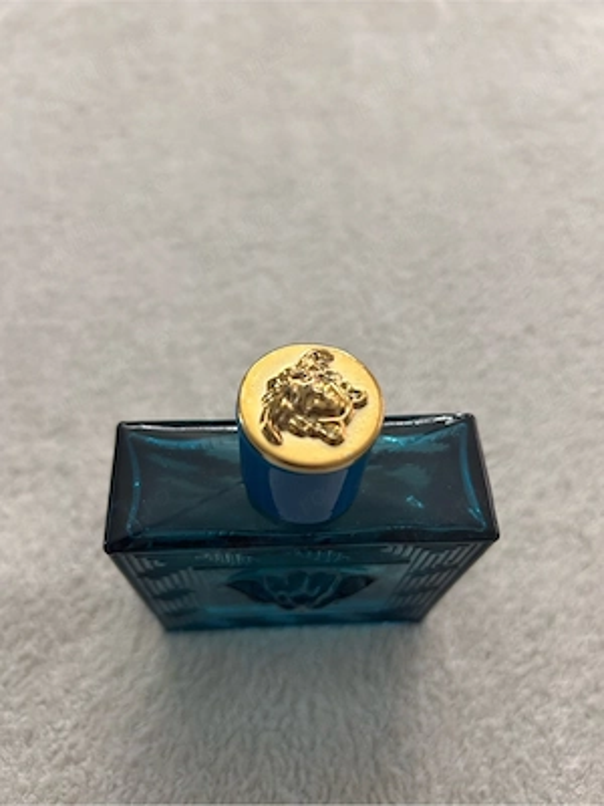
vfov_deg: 67.3
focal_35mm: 26
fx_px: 605
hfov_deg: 53.1
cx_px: 302
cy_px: 403
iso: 125
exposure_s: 1/50
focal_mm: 5.7
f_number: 1.5
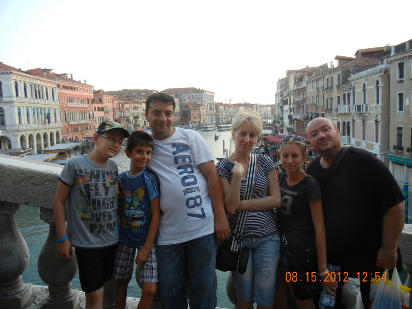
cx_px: 206
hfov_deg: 60.0
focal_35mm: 30
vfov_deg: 46.8
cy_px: 154
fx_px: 357
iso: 160
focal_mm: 5.4
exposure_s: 1/82.6
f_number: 3.5
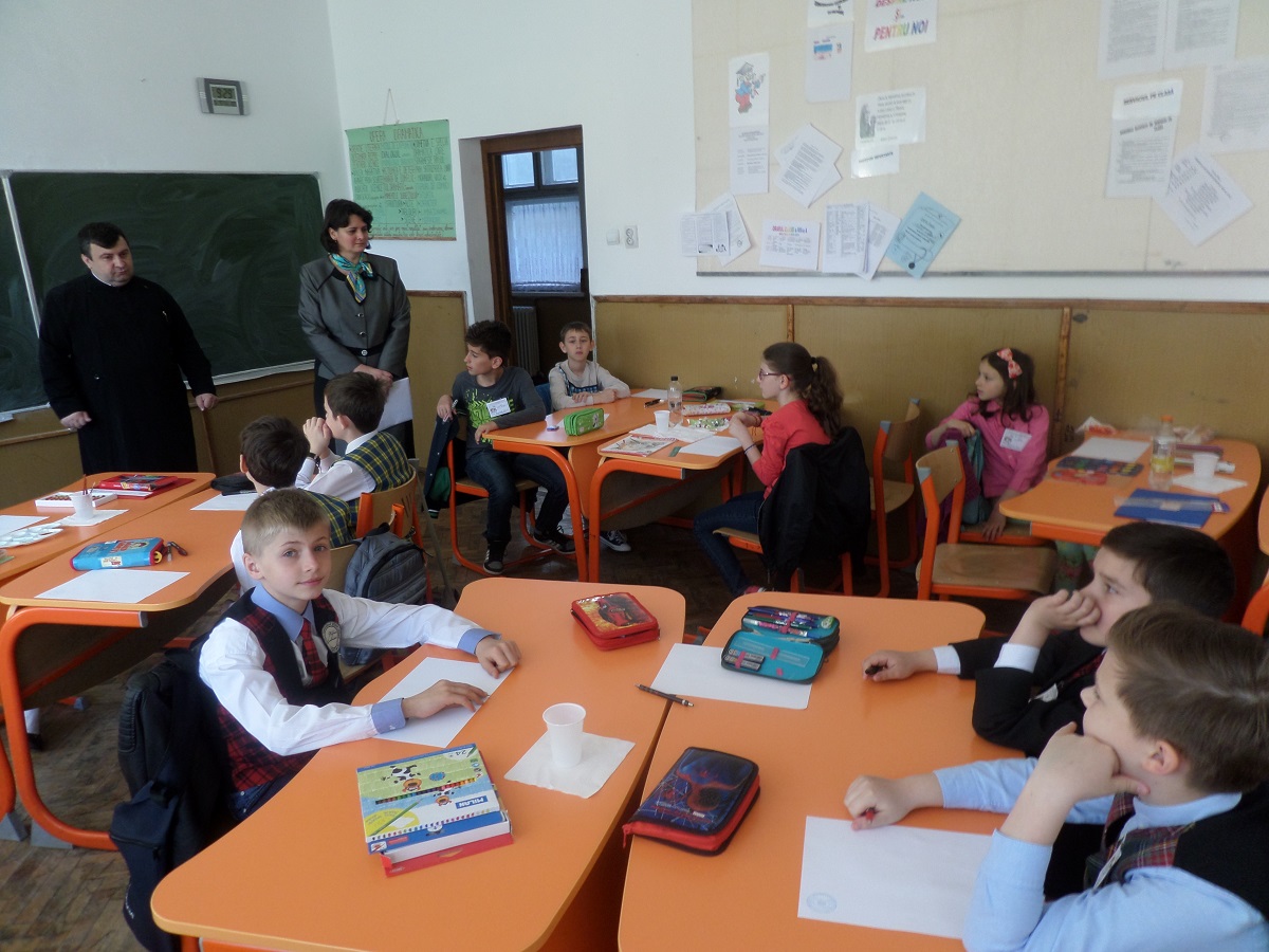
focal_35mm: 24
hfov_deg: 71.6
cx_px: 634
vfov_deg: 56.8
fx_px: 880
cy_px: 476
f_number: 3.1
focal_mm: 4.3
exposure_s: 1/30
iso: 100
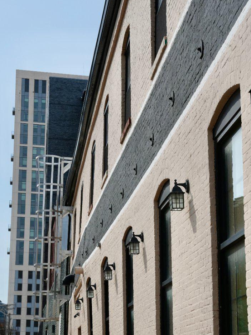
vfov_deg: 24.4
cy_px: 256
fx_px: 764
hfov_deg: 18.6
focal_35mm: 79
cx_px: 177
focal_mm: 50
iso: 640
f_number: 10
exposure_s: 1/1600
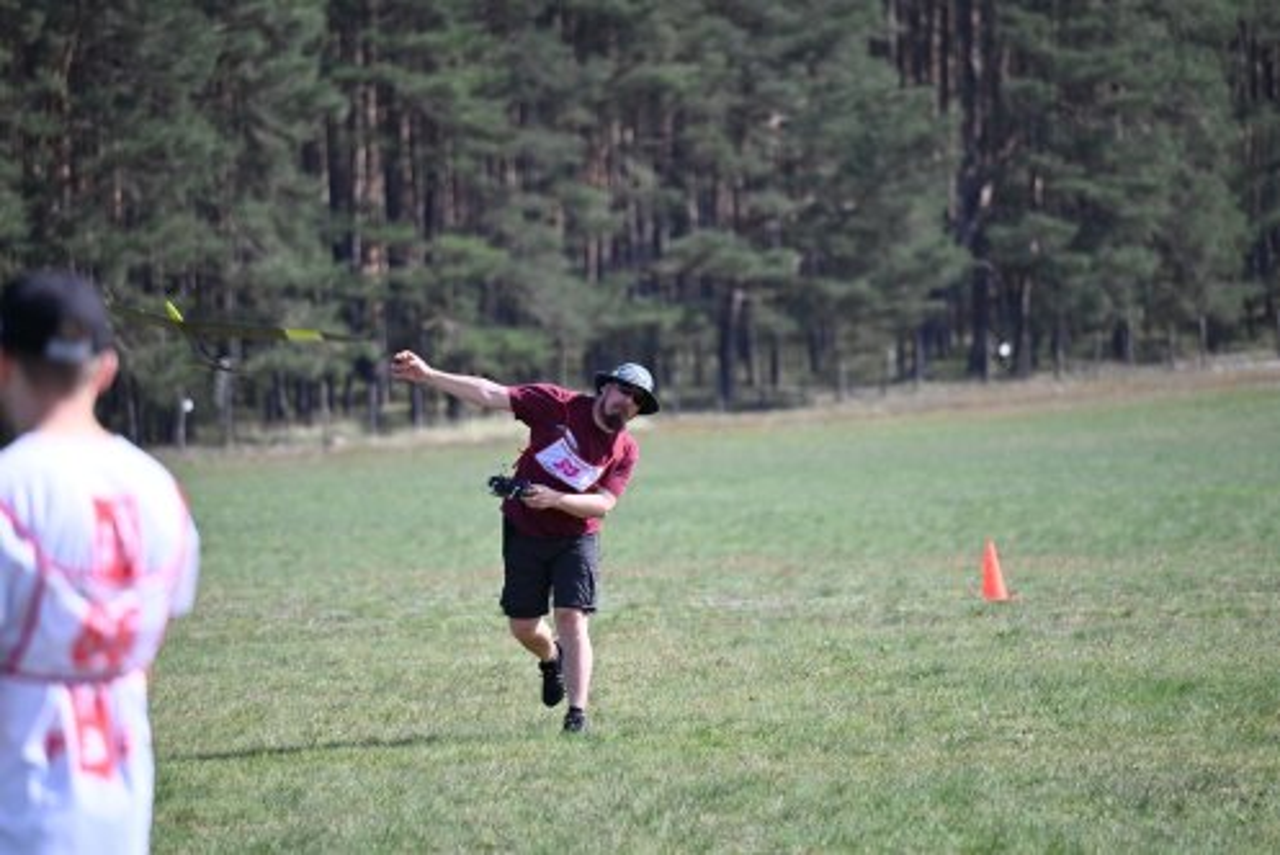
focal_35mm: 320
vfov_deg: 4.3
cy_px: 428
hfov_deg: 6.4
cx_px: 640
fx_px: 11384
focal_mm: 320
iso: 320
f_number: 6.3
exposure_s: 1/800
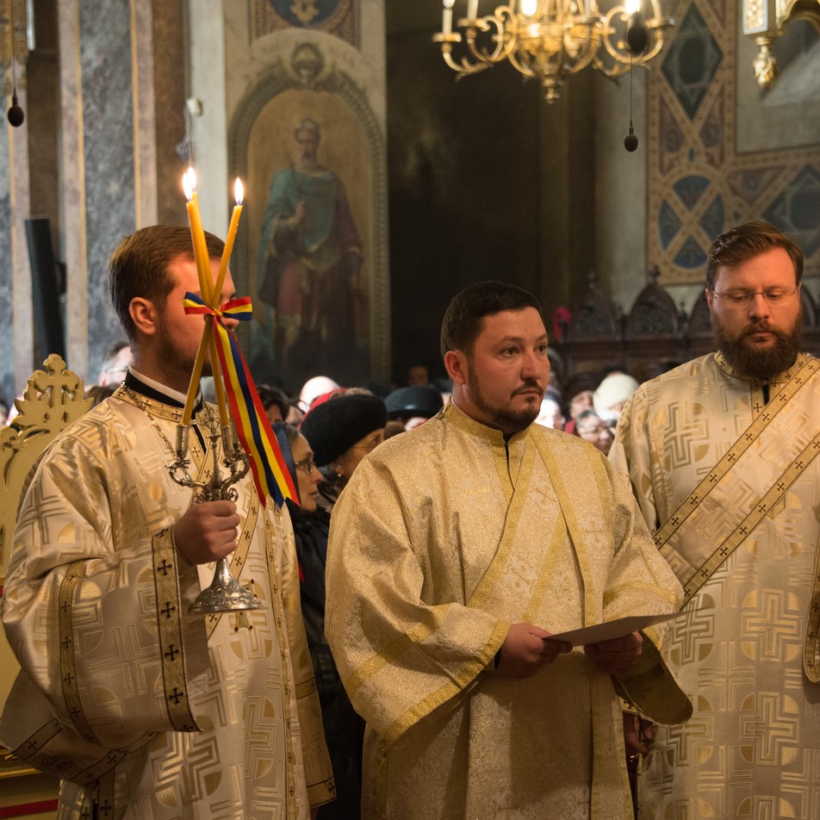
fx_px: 2680
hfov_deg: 17.4
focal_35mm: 100
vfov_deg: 17.4
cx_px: 414
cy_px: 409
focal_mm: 78
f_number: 5
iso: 3200
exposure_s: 1/40
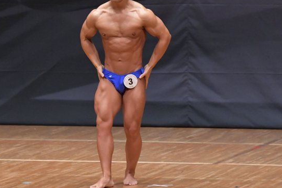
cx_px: 111
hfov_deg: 4.8
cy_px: 79
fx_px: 3352
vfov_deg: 3.2
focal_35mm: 428
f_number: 5.6
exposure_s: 1/400
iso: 6400
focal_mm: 200
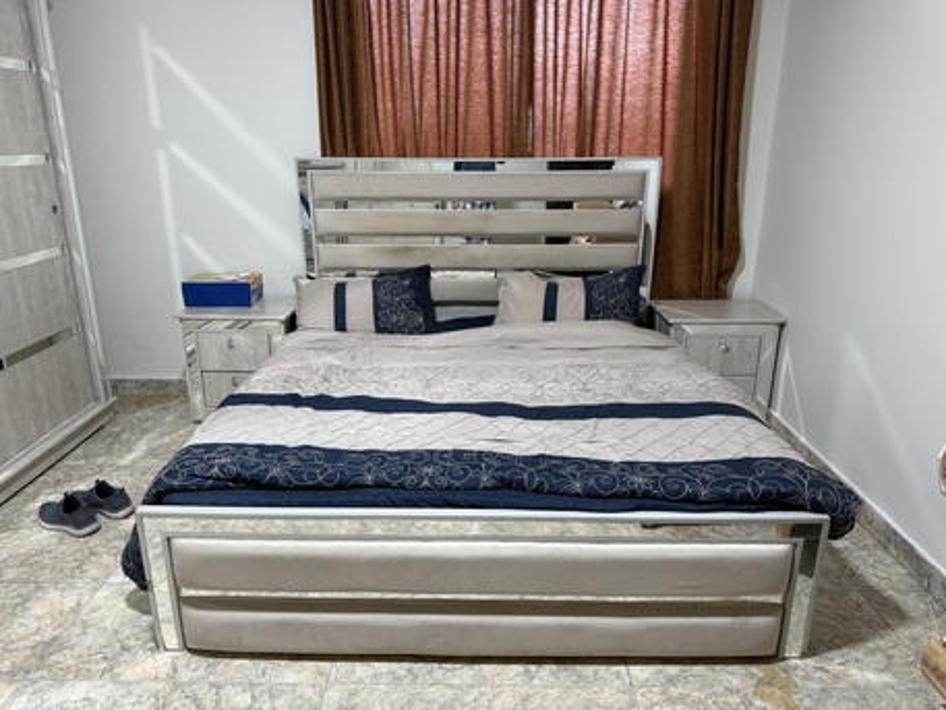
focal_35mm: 24
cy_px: 355
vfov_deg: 56.8
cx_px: 473
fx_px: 656
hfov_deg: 71.6
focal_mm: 6.76
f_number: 1.78
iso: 125
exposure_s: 1/60
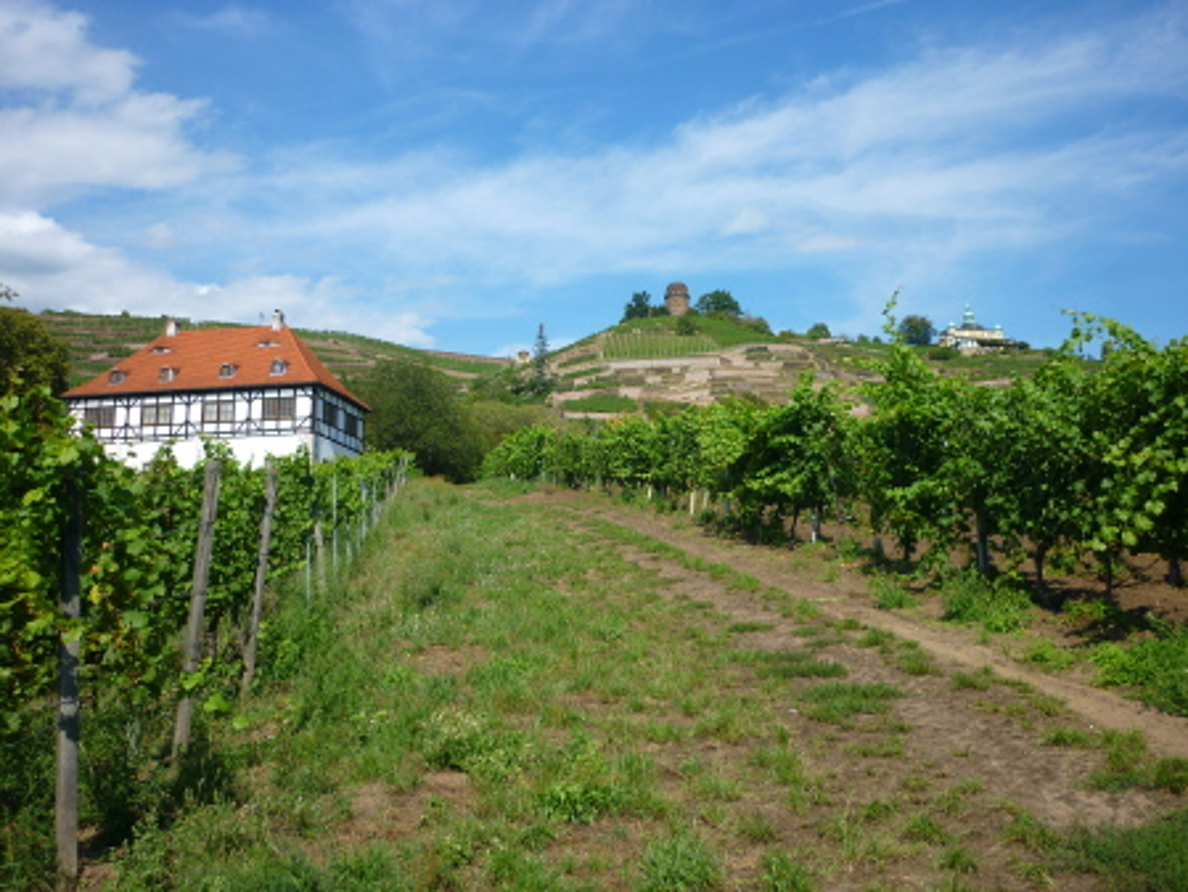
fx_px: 1133
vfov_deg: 43.0
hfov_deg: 55.3
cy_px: 446
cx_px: 594
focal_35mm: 33
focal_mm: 5.5
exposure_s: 1/200
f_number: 8
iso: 80
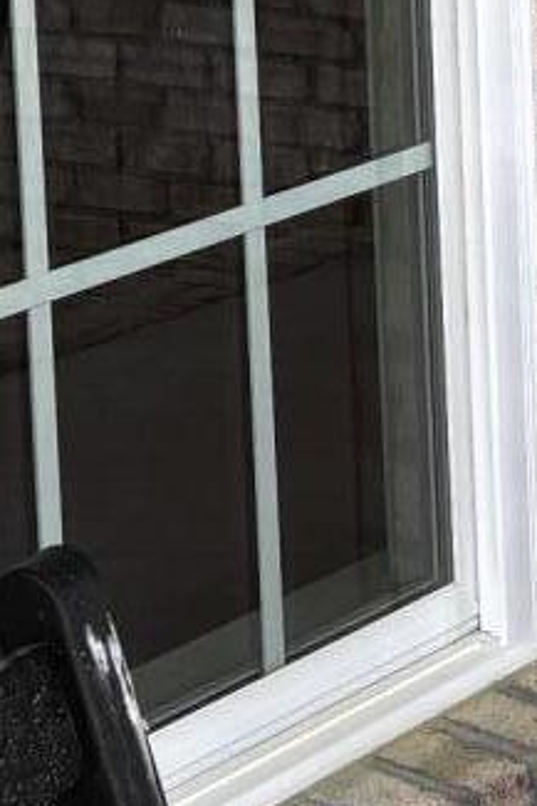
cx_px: 547
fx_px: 3718
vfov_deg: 12.0
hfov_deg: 8.2
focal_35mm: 166
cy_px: -269
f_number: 1.6
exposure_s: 1/608
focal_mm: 5.96
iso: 50
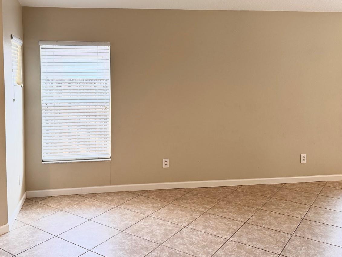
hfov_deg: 53.5
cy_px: 87
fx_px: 336
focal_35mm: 34
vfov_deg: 41.3
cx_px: 135
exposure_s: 1/120
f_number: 1.78
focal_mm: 6.76
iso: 160
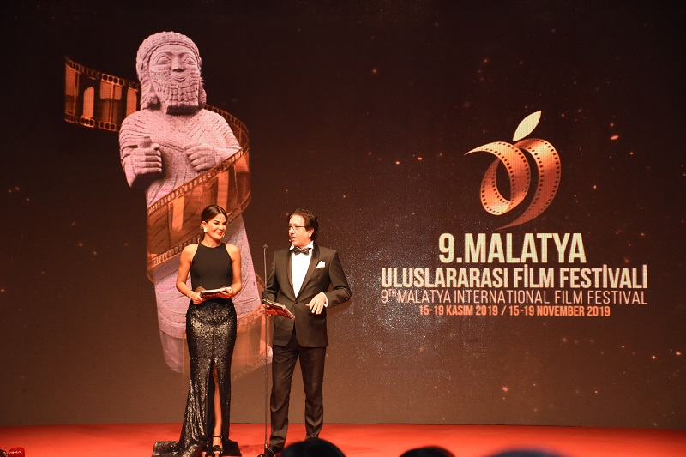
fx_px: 1886
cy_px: 228
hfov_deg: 20.6
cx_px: 343
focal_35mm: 99
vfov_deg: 13.8
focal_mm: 66
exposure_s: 1/200
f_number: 5
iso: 2000
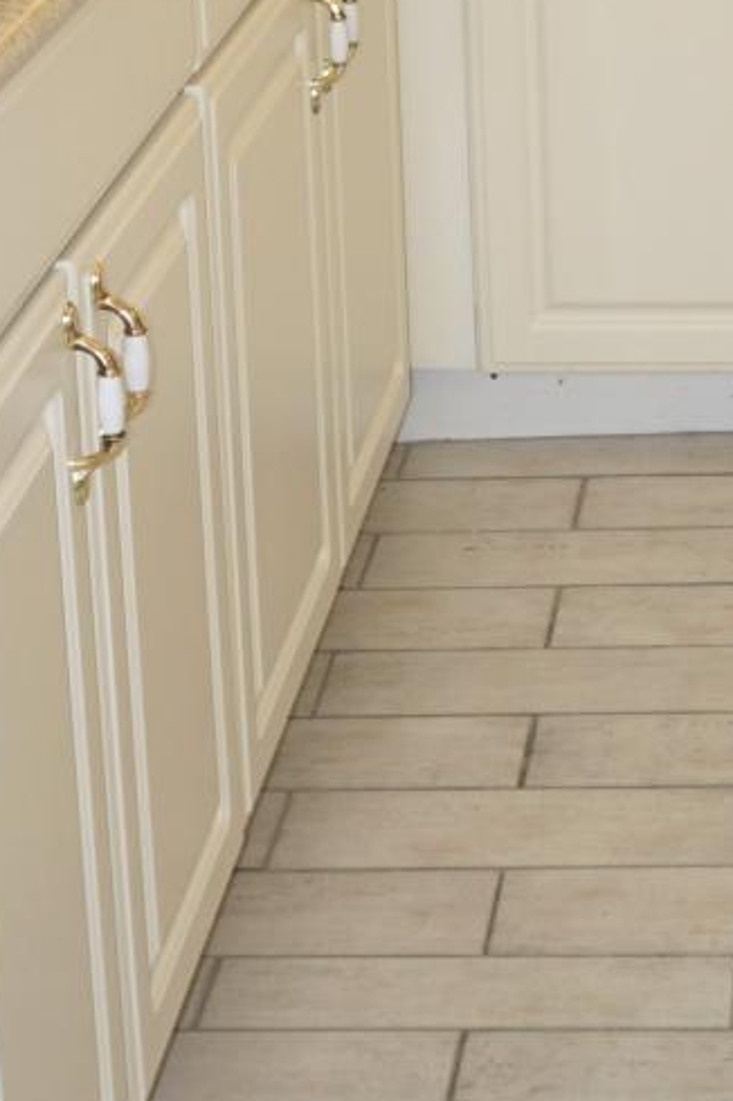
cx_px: 712
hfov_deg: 13.8
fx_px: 2997
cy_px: -197
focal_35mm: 98
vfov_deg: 19.7
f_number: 4
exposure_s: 1/160
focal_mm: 16
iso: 200
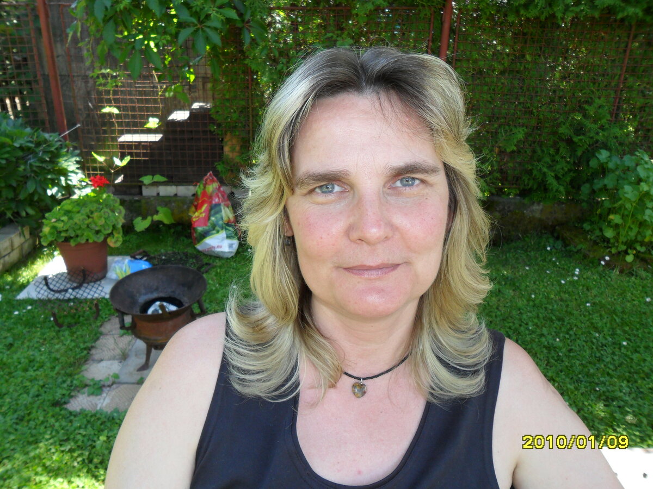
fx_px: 509
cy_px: 244
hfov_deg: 65.3
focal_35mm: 27
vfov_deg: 51.4
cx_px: 326
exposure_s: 1/125
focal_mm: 4.9
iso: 100
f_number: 3.5
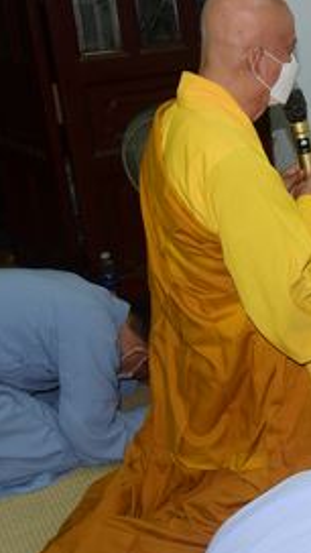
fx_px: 880
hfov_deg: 18.4
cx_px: 427
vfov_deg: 34.7
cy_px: 211
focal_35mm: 60
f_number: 4
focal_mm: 24
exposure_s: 1/60
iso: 500
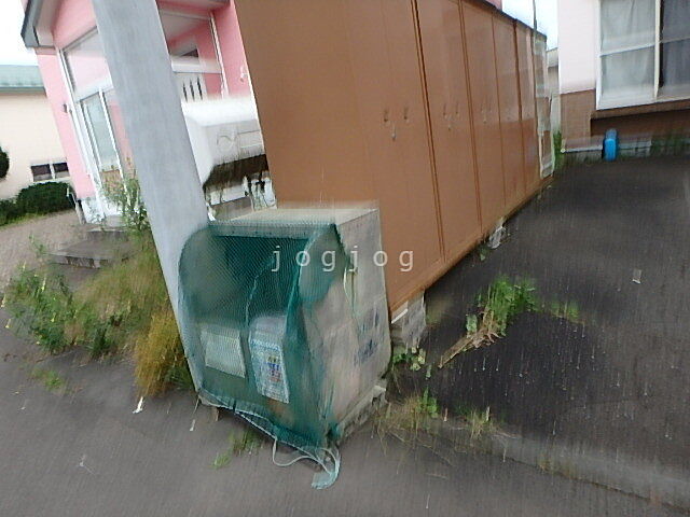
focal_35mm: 21
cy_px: 258
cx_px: 345
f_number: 3.5
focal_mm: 3.7
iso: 125
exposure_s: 1/160
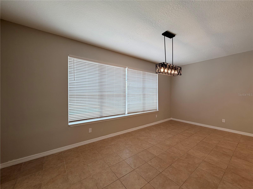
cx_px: 126
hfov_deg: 102.1
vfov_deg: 85.7
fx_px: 102
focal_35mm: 14
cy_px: 94
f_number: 2.2
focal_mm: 2.22
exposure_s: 1/120
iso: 50
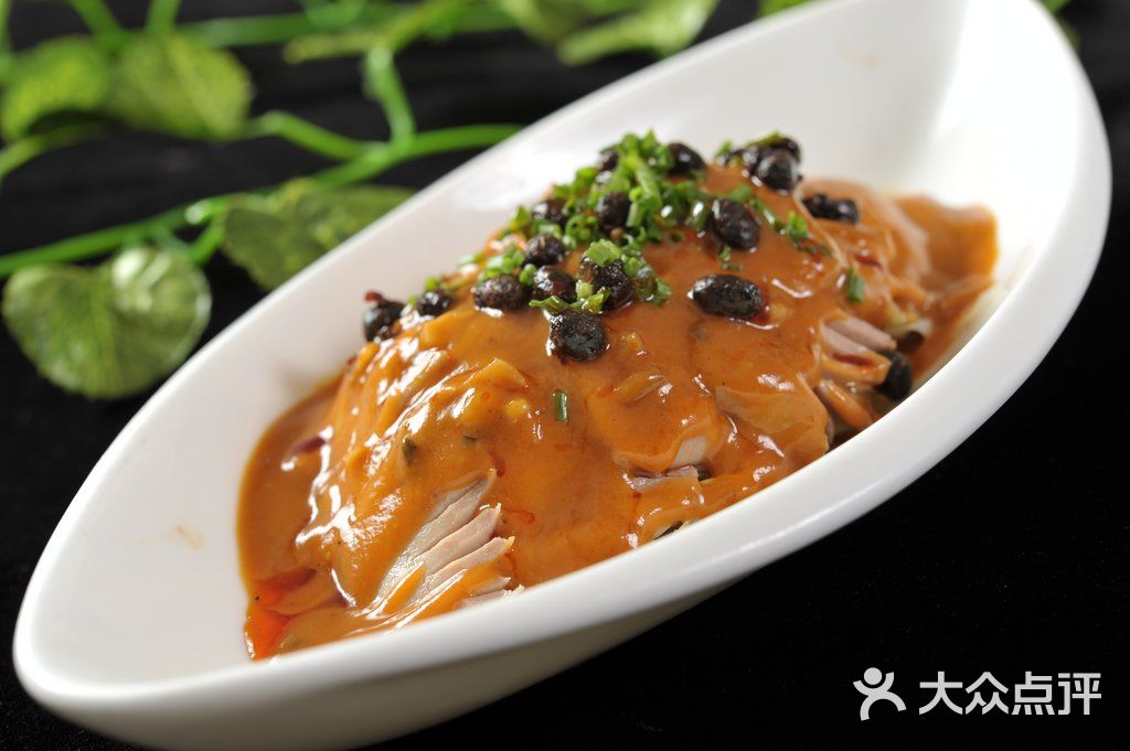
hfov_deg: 33.4
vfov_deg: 22.6
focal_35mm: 60
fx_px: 1882
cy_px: 376
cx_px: 565
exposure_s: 1/125
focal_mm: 60
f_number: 8
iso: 200
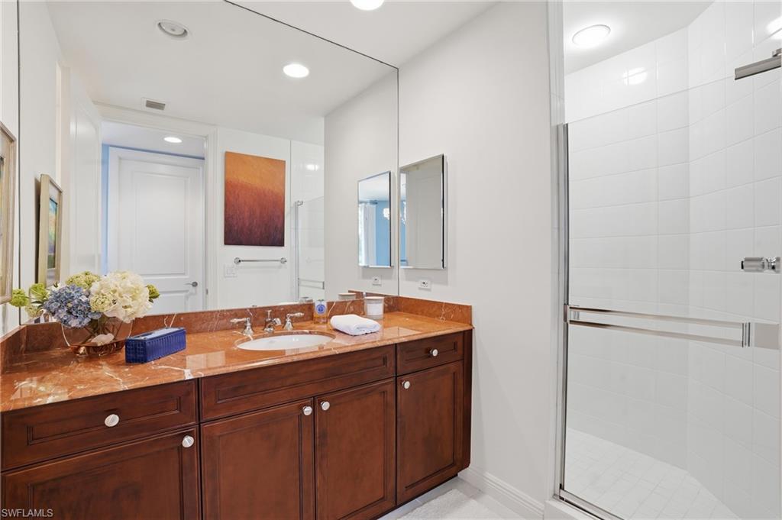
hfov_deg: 96.8
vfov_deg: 73.7
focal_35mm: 16
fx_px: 347
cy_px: 260
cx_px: 391
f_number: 9
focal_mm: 16
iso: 125
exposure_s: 1/10
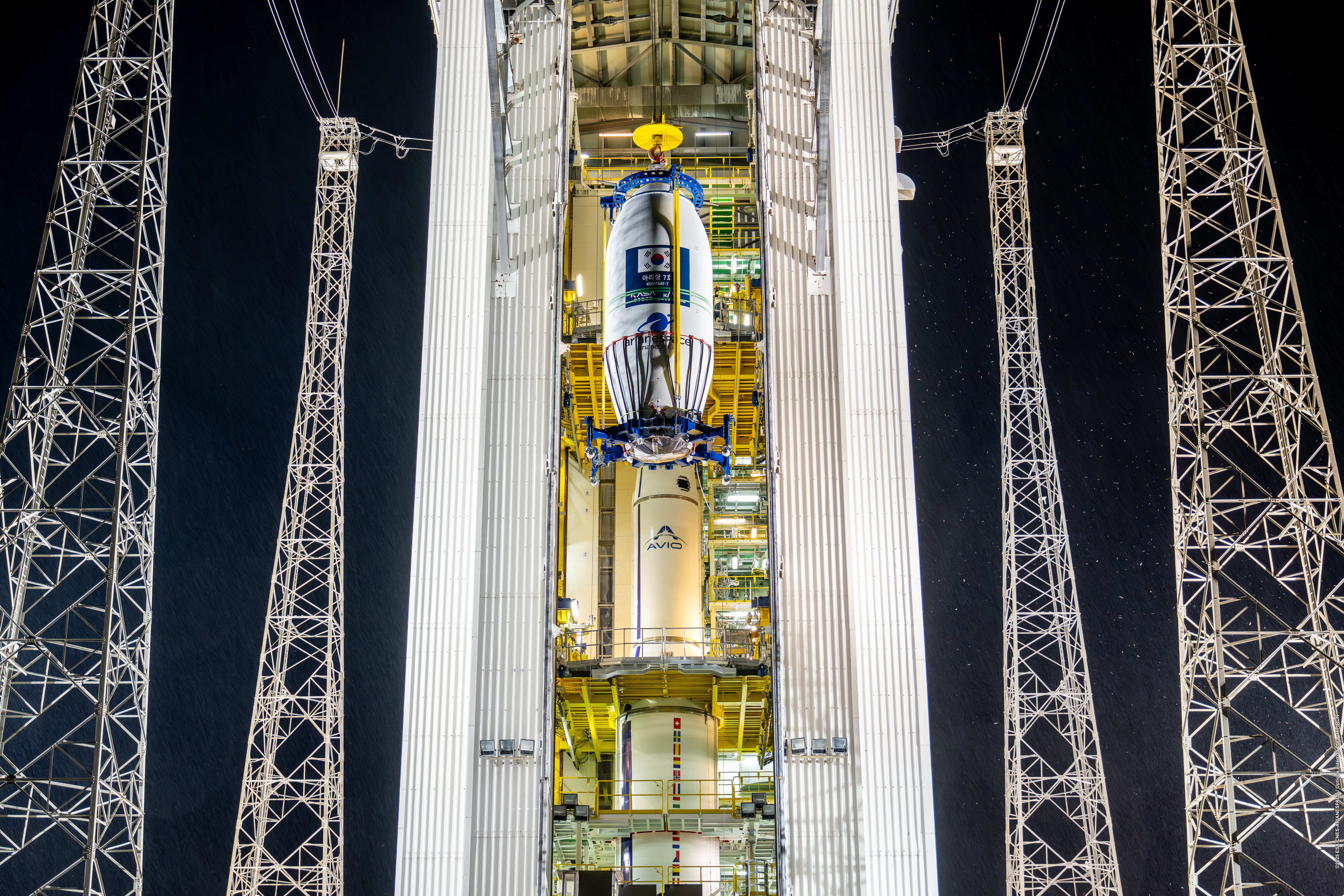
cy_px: 448
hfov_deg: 40.3
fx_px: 1829
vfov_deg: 27.5
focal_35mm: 49
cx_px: 672
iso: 800
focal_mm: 49
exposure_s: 1/30
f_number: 3.2
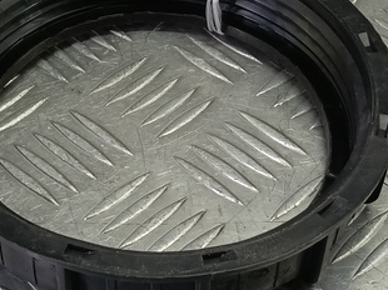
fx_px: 851
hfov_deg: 25.7
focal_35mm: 76
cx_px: 169
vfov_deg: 19.2
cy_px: 72
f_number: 1.6
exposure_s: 1/50
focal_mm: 4.11
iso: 105
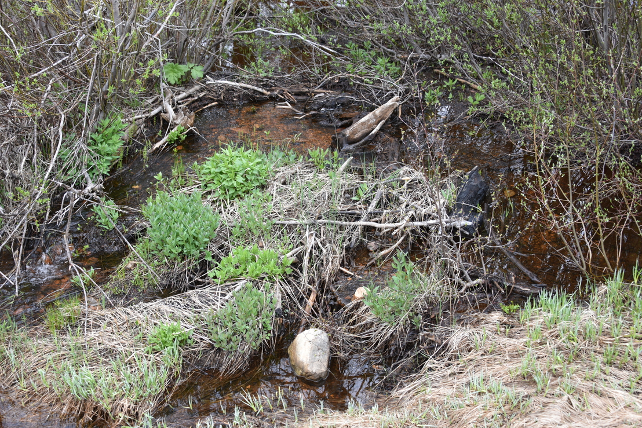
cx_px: 303
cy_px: 225
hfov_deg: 38.2
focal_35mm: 52
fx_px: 927
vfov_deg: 26.0
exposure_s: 1/125
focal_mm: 45
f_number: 5.6
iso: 100
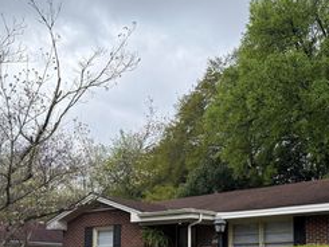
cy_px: 233
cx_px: 199
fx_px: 466
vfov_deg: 28.3
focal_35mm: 49
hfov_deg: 38.7
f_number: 1.78
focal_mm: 6.76
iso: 100
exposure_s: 1/2370
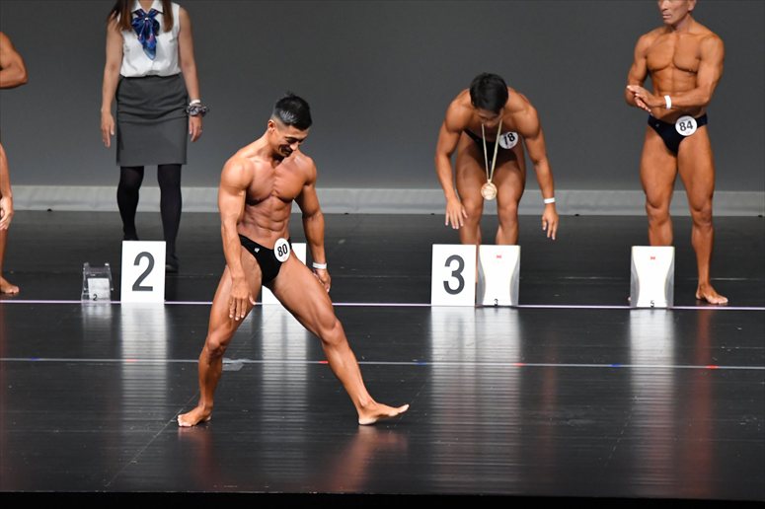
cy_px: 254
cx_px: 382
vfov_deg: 4.6
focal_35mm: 300
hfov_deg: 6.9
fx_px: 6372
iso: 5000
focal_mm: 200
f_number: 5.6
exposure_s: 1/400
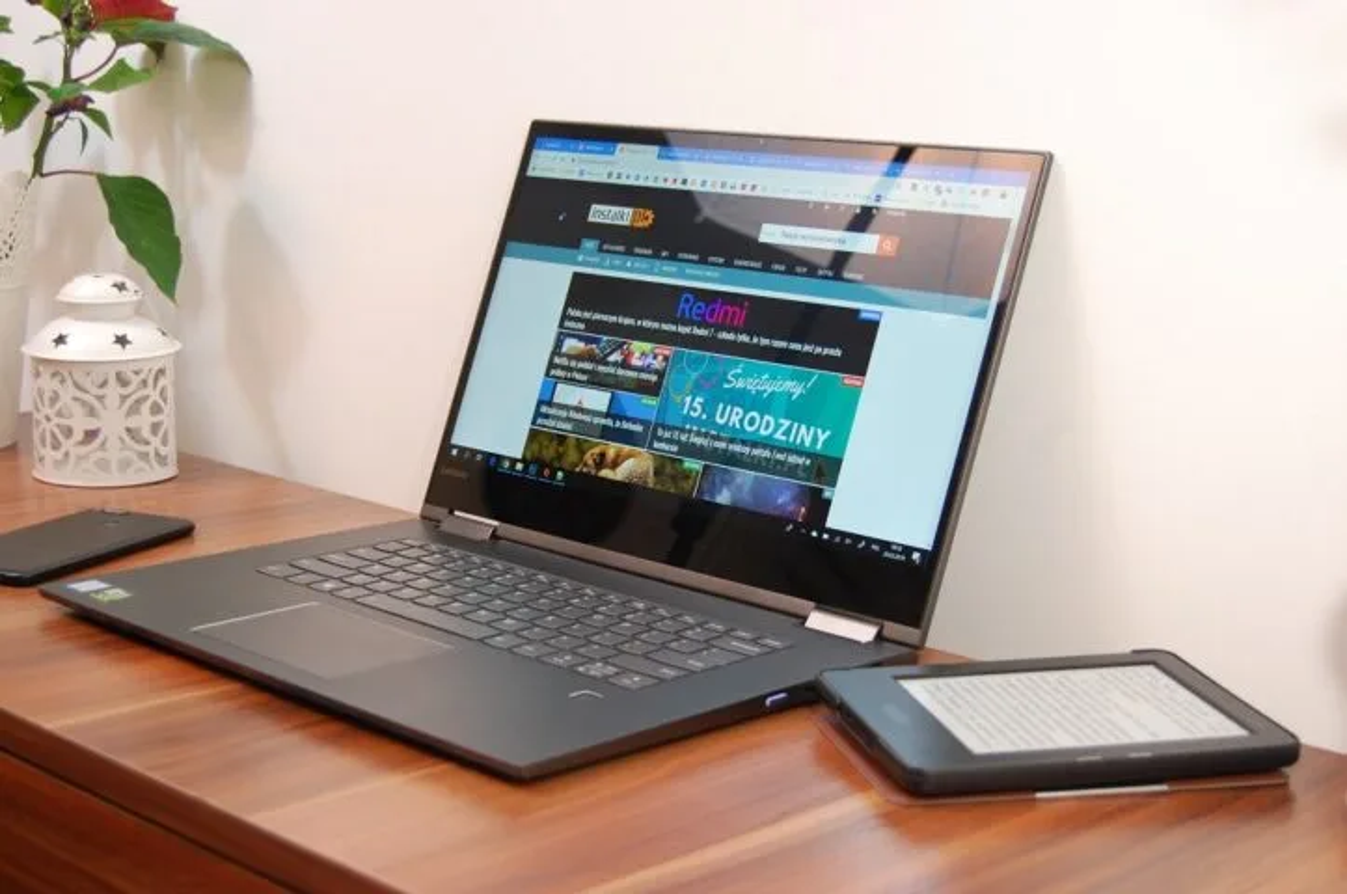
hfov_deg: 35.1
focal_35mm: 57
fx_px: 2130
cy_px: 447
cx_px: 674
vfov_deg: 23.7
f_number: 4.8
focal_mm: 38
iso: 800
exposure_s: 1/30
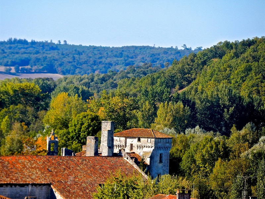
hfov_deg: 4.4
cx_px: 132
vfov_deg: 3.3
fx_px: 3445
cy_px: 100
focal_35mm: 450
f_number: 6.3
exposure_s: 1/320
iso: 125
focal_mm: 80.3
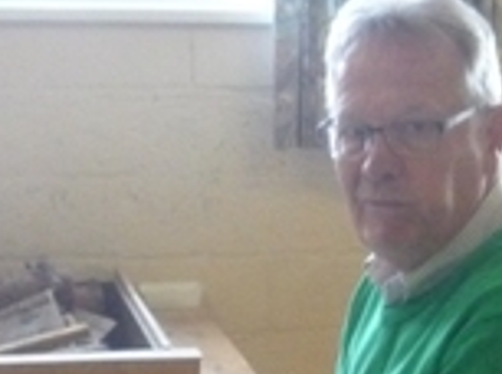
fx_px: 1707
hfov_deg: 16.5
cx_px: 440
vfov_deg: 11.7
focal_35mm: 118
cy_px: 650
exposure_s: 1/60
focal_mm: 5.2
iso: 640
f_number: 3.3
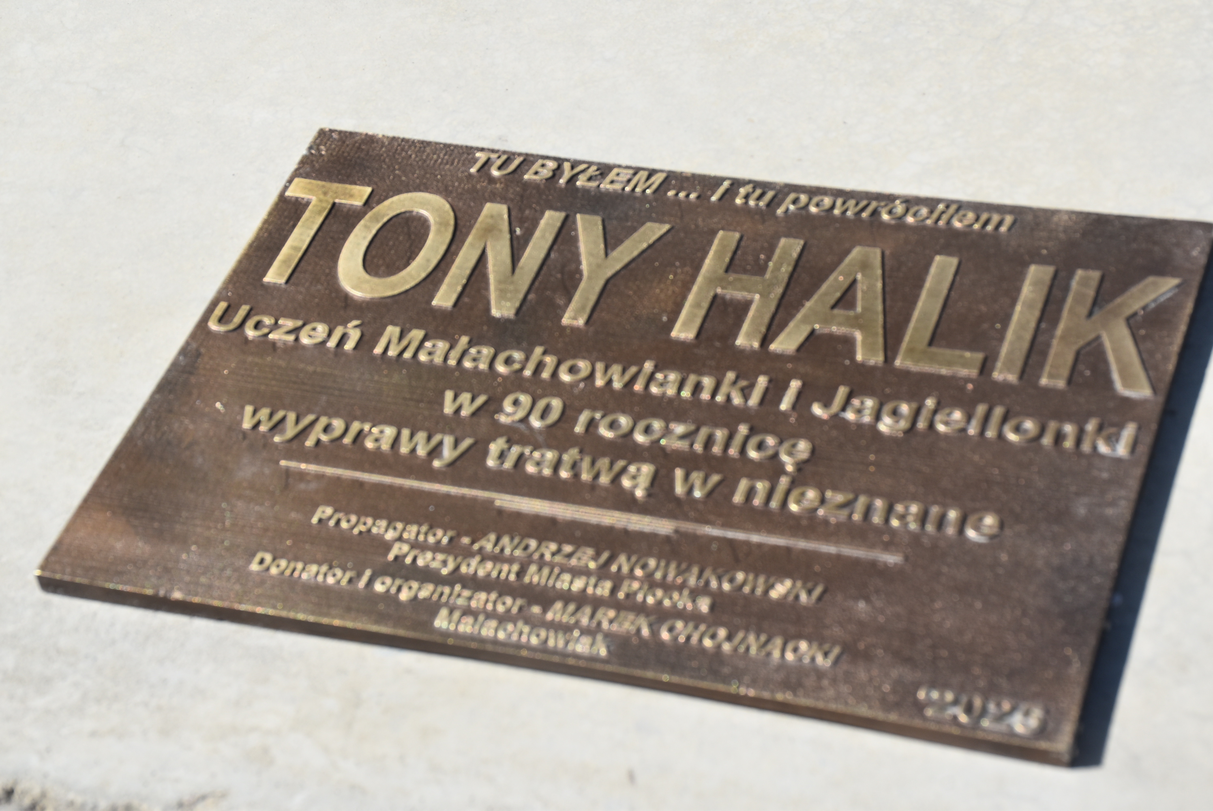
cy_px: 406
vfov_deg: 17.5
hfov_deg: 26.0
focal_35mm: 78
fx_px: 2630
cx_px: 606
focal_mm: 52
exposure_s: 1/320
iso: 200
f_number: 9
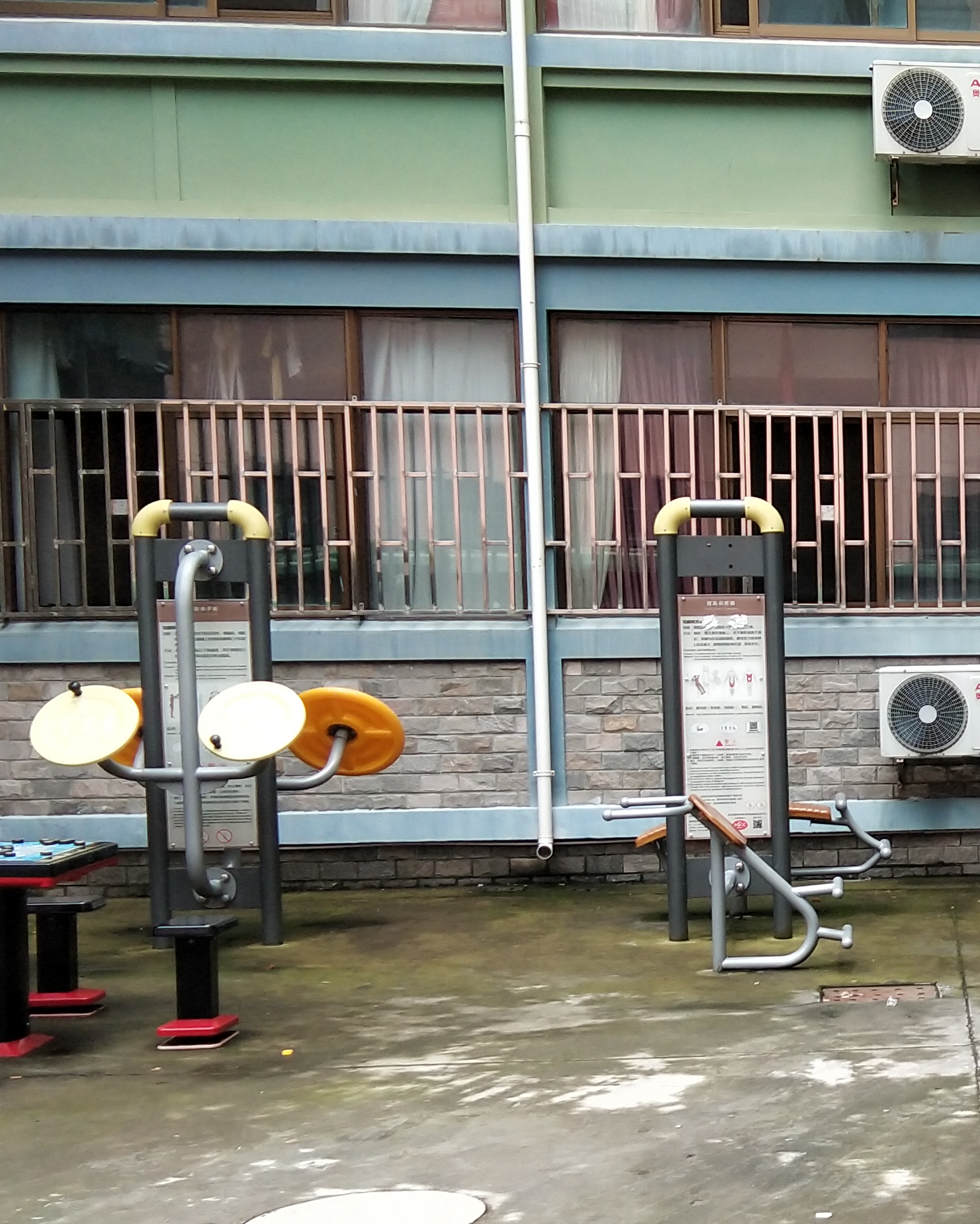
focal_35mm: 68
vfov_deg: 27.8
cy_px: 793
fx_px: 2465
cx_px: 1198
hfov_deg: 20.9
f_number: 2.2
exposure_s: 1/153
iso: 50
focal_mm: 3.69
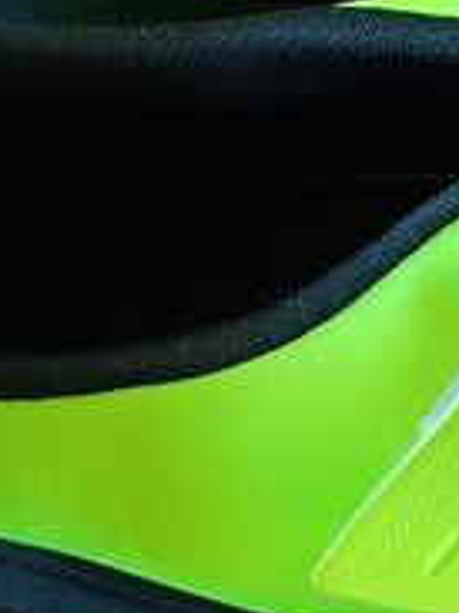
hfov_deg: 10.1
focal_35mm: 142
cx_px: 700
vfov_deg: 13.9
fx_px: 2513
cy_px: 268
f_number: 1.8
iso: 173
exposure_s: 1/100
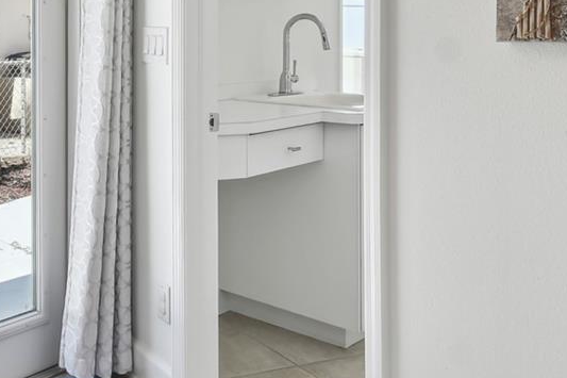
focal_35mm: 45
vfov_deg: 28.6
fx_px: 708
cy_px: 34
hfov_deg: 40.0
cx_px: 44
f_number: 7.1
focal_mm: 10
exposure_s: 1/80
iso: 100
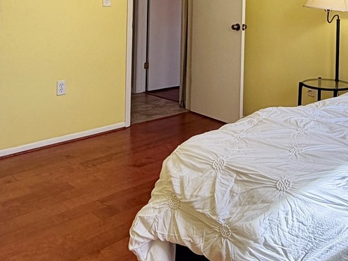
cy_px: -5
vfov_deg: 30.4
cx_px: 247
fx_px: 442
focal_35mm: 44
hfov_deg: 42.0
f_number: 2.2
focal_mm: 2.22
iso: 64
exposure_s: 1/147
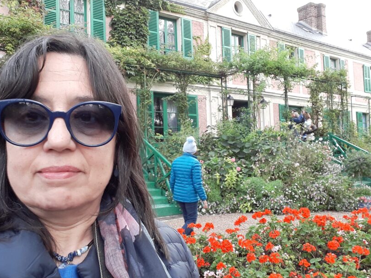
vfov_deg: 44.2
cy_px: 144
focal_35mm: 32
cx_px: 170
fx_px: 343
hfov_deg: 56.7
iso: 40
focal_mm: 2.53
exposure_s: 1/102
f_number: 1.9
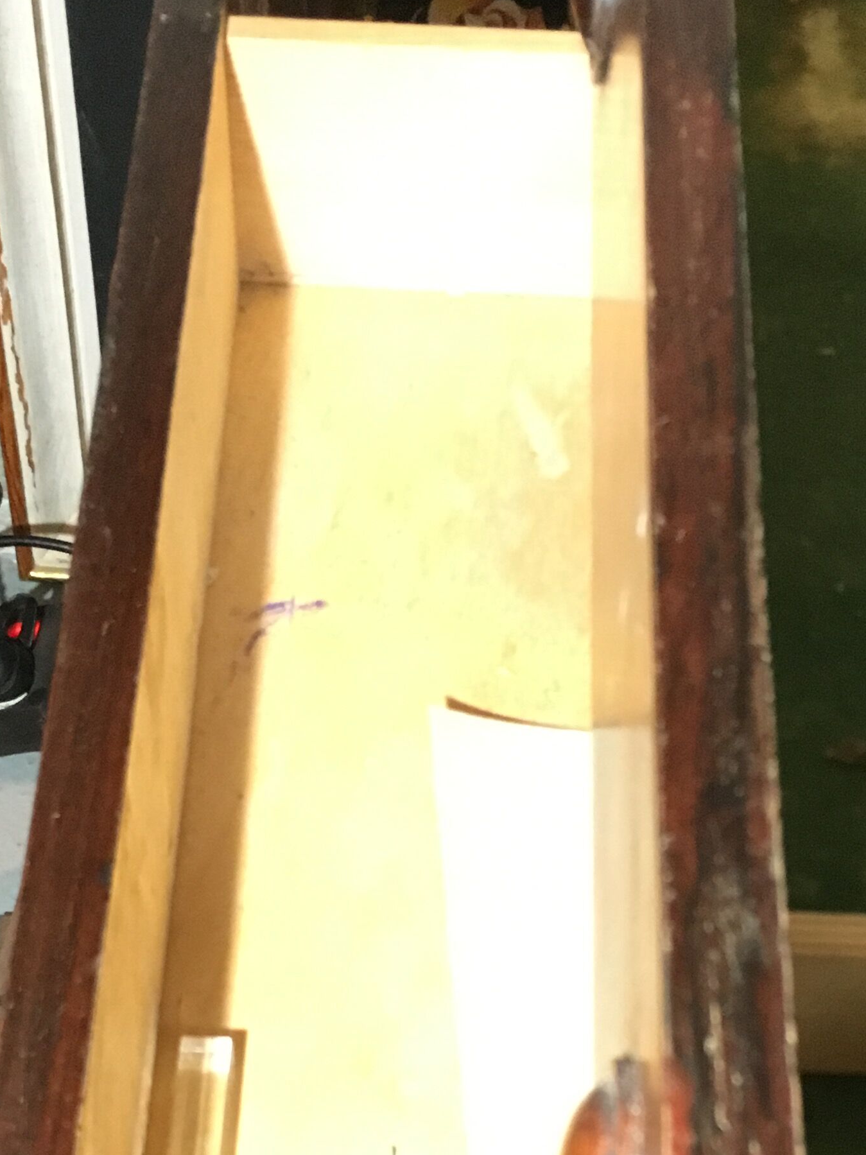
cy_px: 1054
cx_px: 465
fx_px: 2168
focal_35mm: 65
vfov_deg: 28.6
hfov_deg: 22.6
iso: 200
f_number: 2.2
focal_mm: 4.15
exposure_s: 1/25
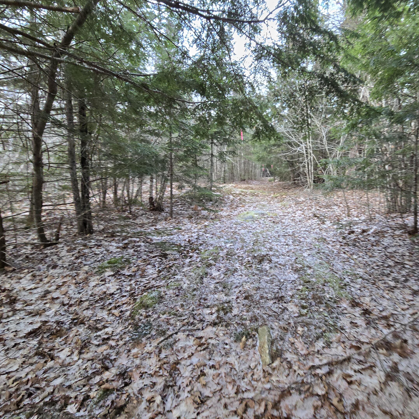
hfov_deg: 84.9
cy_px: 201
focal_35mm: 16
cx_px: 273
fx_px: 219
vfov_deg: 87.4
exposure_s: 1/60
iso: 250
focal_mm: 2.2
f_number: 2.2
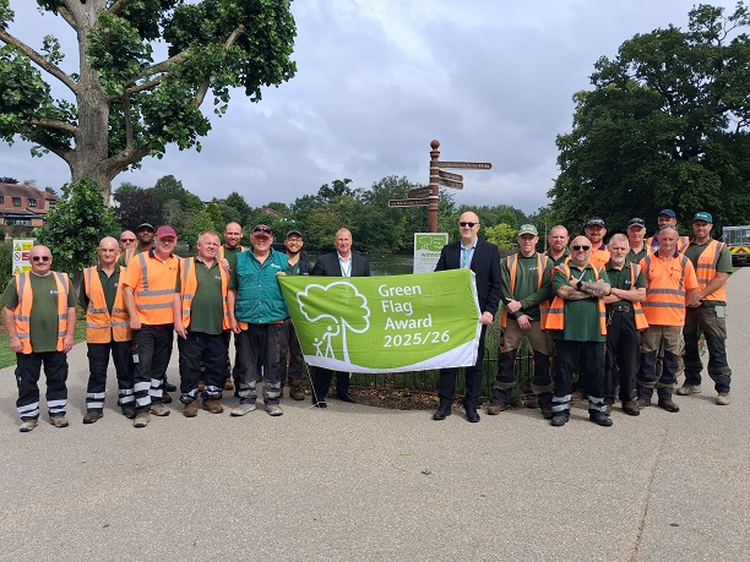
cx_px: 375
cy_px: 281
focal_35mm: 27
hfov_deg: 65.3
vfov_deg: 51.4
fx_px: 585
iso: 25
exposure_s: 1/467
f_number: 1.8
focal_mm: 4
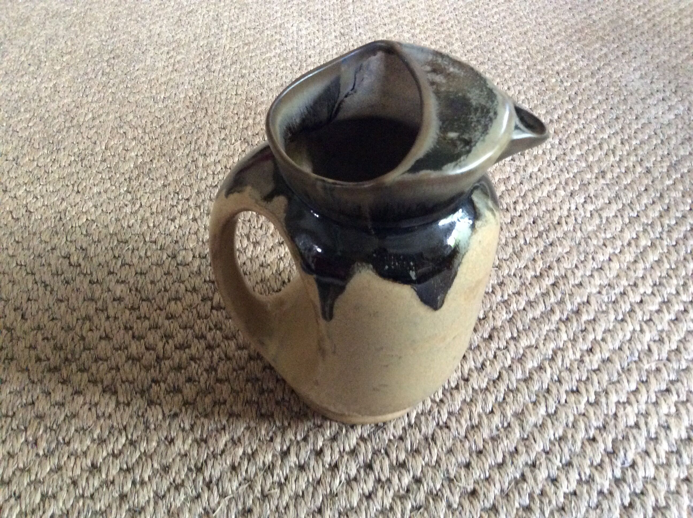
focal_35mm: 32
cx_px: 346
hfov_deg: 56.9
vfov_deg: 44.1
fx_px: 640
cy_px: 259
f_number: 2.4
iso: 320
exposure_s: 1/25
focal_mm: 3.3
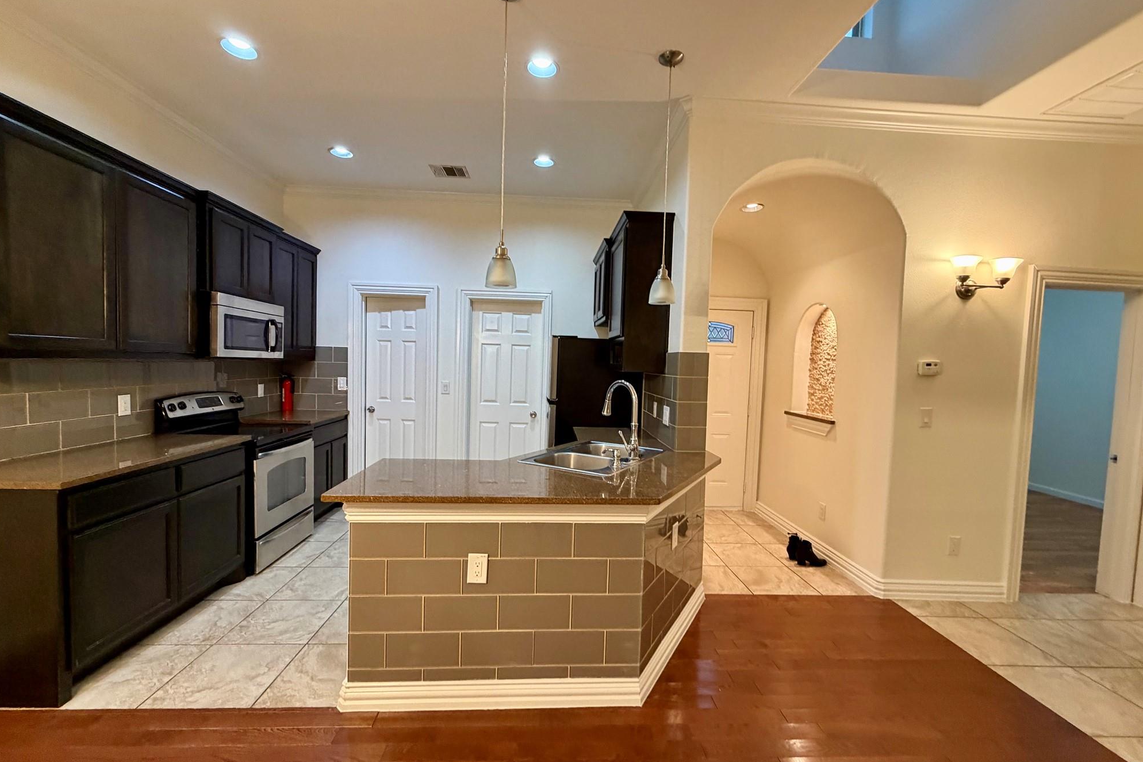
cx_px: 573
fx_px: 476
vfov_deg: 77.3
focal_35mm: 15
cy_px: 384
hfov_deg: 100.4
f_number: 2.2
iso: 320
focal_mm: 2.22
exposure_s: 1/60
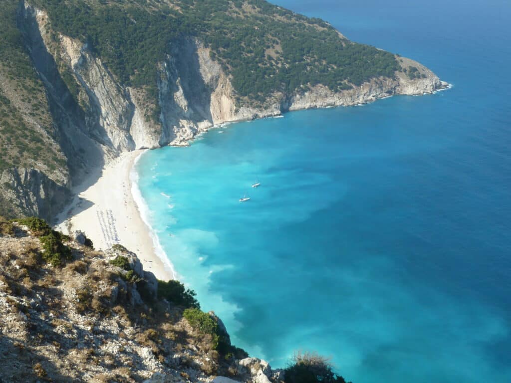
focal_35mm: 44
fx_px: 650
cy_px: 192
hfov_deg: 42.9
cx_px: 256
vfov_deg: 32.9
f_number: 4.5
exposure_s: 1/400
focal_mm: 7.3
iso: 80
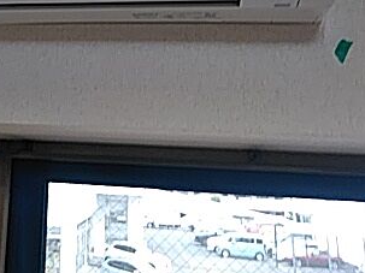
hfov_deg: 32.3
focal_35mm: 57
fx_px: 601
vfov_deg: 24.3
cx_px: 43
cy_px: -8
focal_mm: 3.46
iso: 68
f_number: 2.2
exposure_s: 1/30
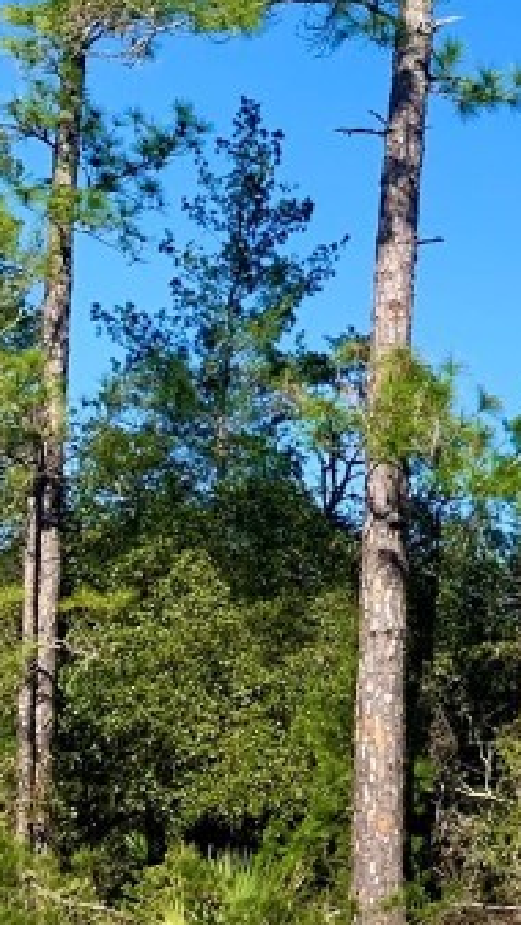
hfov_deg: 11.8
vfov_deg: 24.5
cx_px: 1196
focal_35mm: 86
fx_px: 2108
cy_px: 239
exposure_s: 1/1585
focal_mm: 4.25
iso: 25
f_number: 1.8
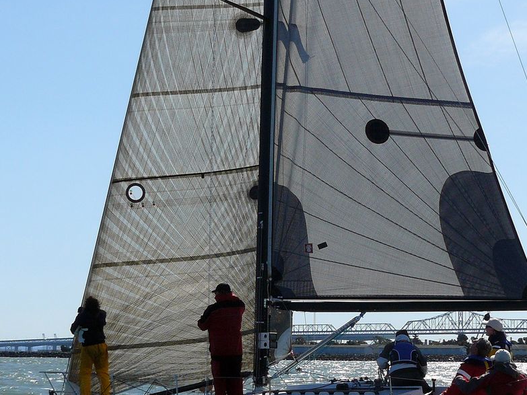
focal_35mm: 94
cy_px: 261
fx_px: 1431
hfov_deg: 20.8
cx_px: 355
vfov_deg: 15.7
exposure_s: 1/800
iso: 100
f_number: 5
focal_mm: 7.7
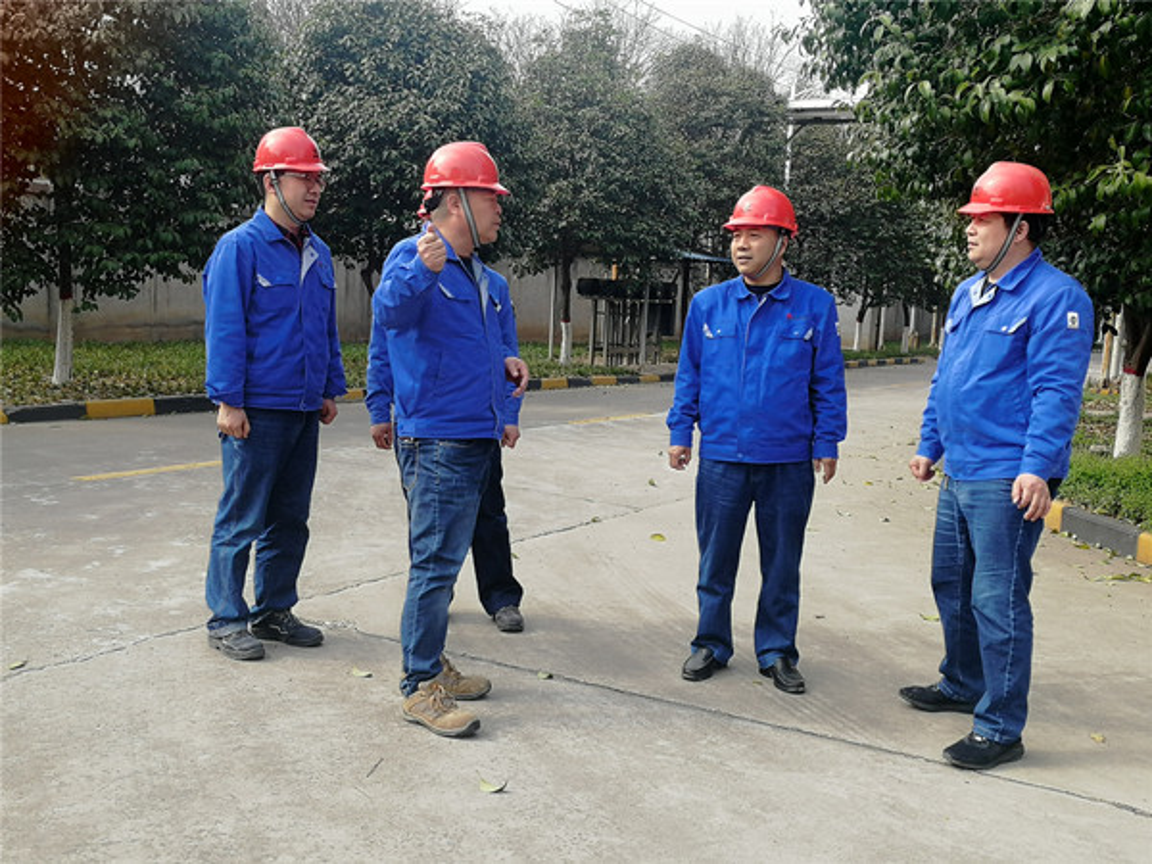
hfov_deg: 51.4
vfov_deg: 39.7
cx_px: 576
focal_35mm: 36
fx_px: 1198
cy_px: 432
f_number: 2.2
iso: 50
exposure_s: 1/345
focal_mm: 3.95
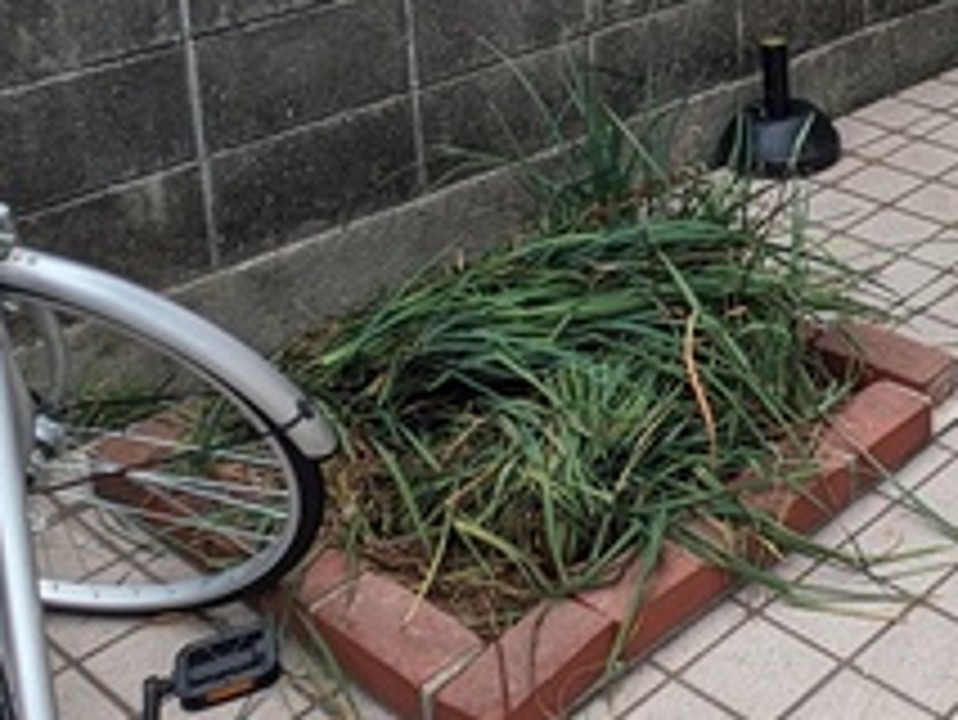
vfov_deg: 22.0
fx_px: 1745
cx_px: 821
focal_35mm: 63
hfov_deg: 29.7
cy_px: -86
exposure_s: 1/576
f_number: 2.2
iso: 45
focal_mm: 1.83
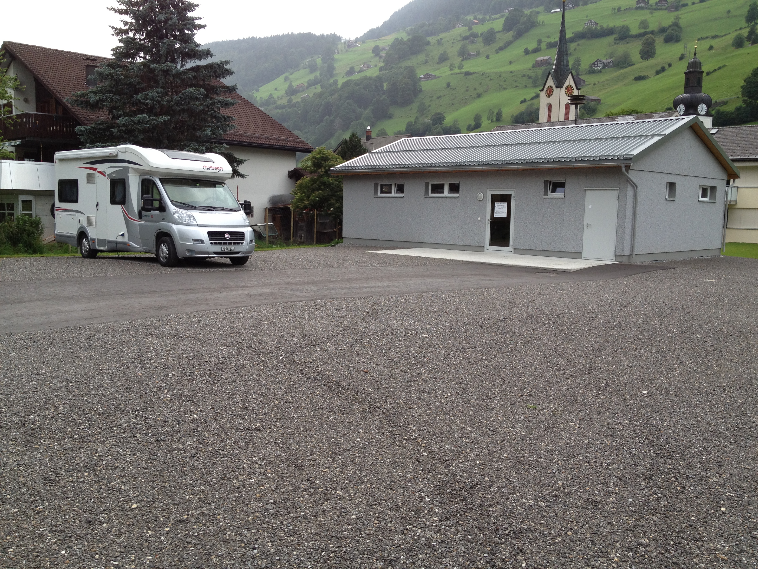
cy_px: 284
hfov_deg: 52.6
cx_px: 379
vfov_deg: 40.7
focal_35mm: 35
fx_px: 766
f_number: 2.4
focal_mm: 4.28
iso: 64
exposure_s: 1/141
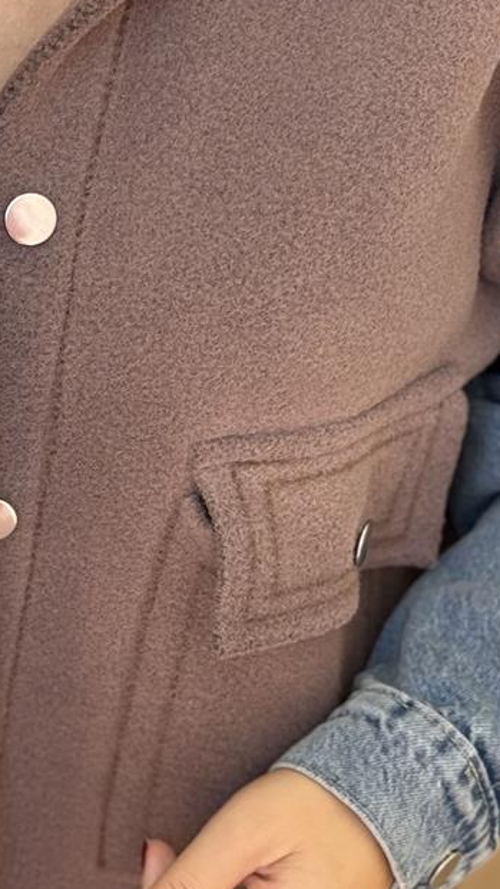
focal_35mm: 135
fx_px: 3180
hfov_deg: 8.9
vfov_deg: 15.9
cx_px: -42
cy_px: 516
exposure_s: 1/214
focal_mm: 6.76
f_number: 1.78
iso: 50
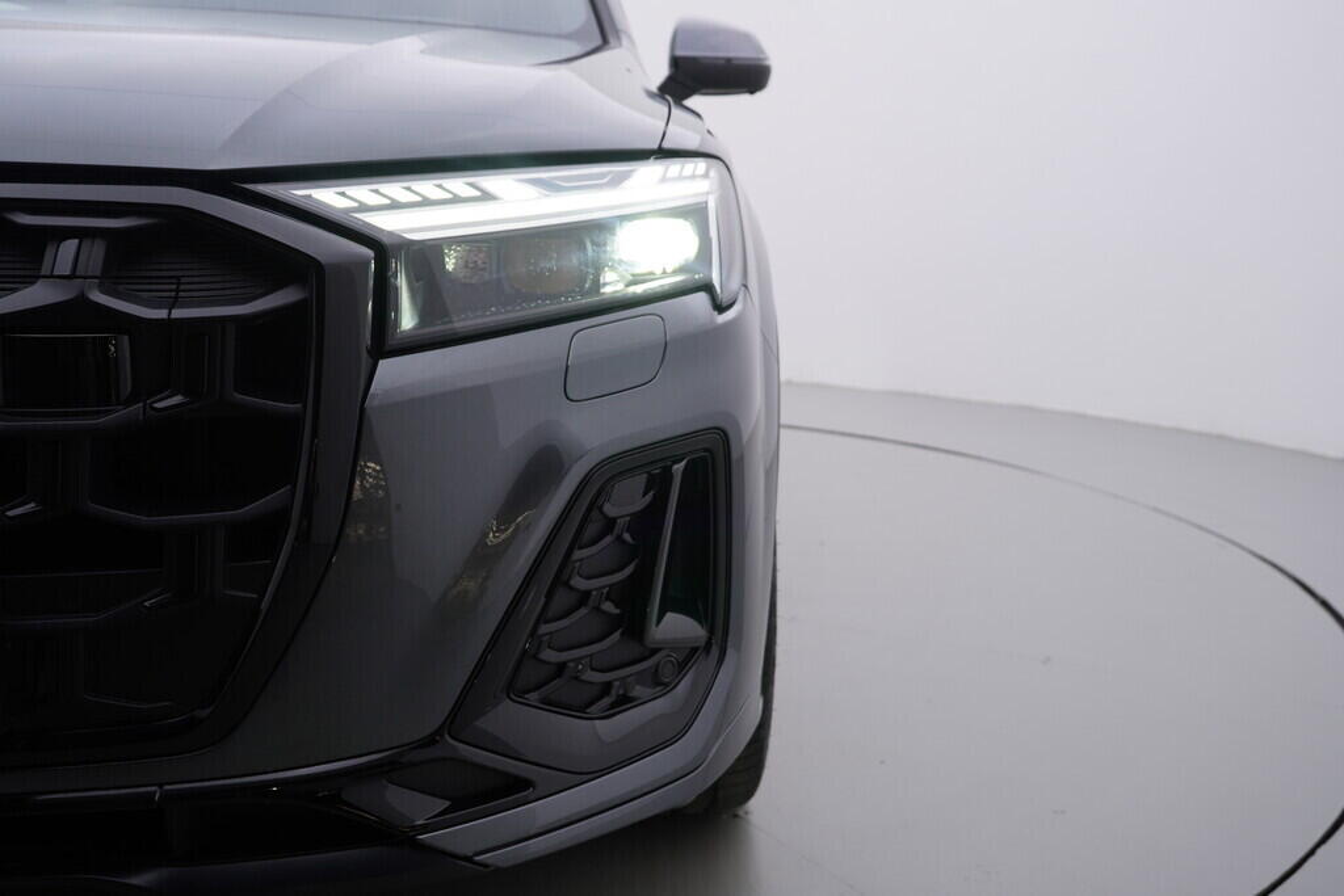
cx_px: 672
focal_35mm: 36
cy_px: 448
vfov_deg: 36.9
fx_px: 1344
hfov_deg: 53.1
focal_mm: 24
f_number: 4
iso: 125
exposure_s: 1/80
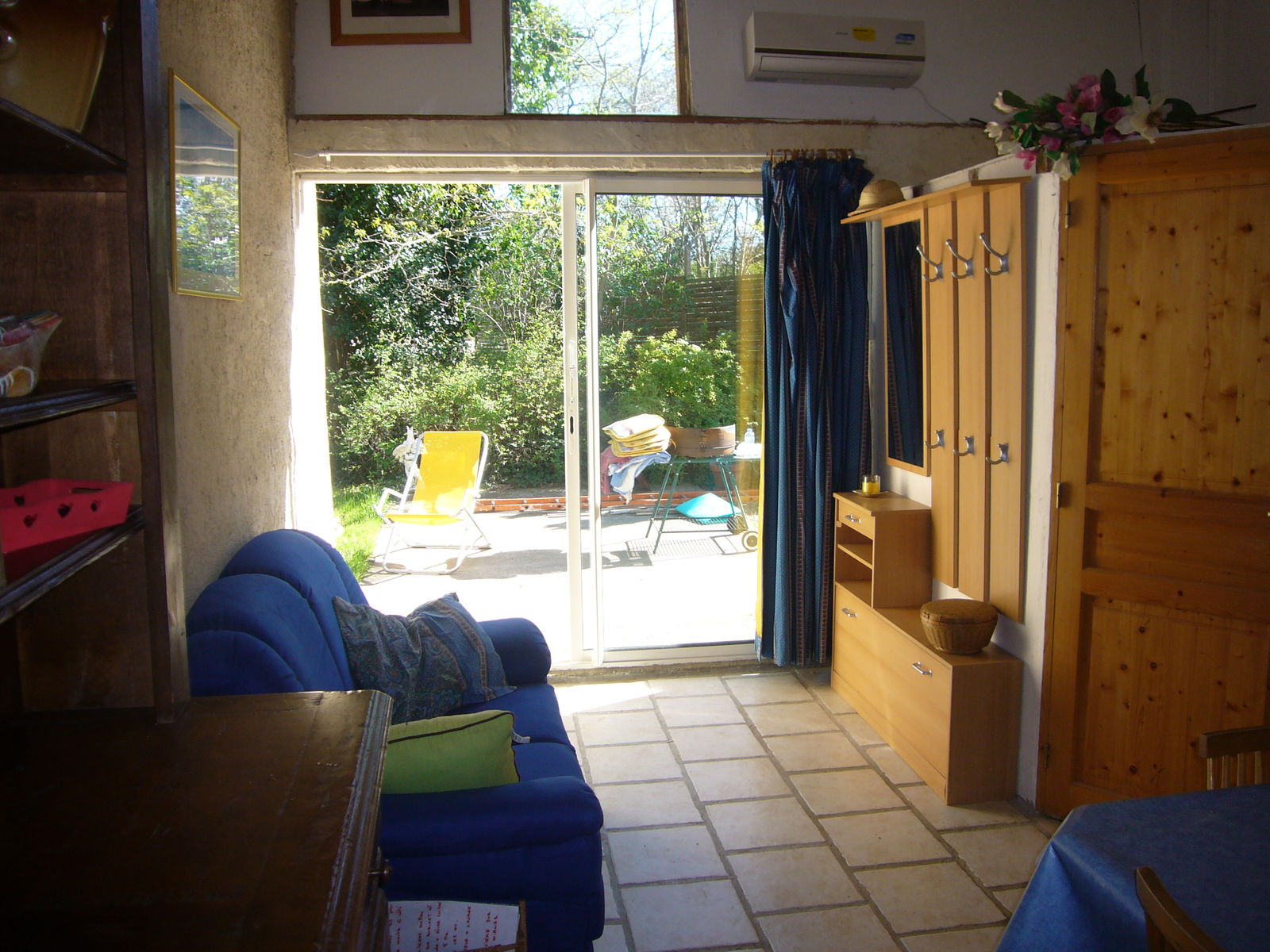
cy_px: 476
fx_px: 1027
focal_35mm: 28
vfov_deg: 49.7
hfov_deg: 63.4
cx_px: 635
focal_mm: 4.6
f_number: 2.8
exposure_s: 1/125
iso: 80
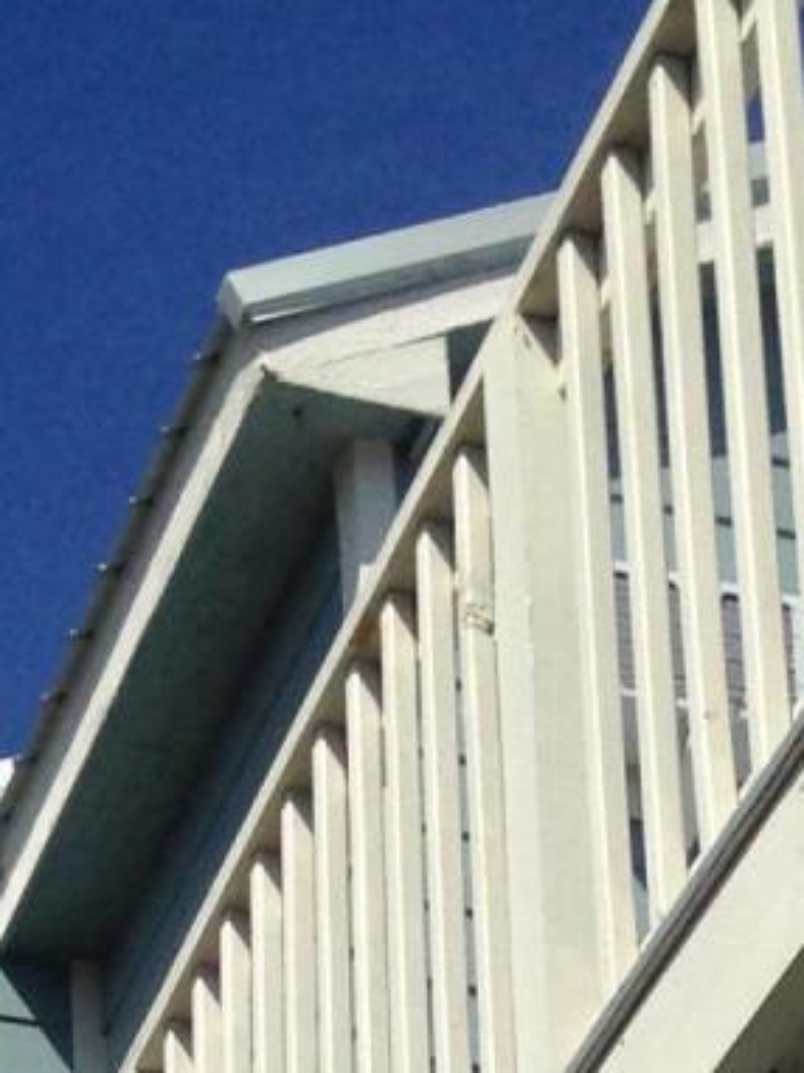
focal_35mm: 173
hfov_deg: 8.6
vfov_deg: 9.7
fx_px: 5364
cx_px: 349
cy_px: 2786
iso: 50
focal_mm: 4.12
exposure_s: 1/3012
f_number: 2.4
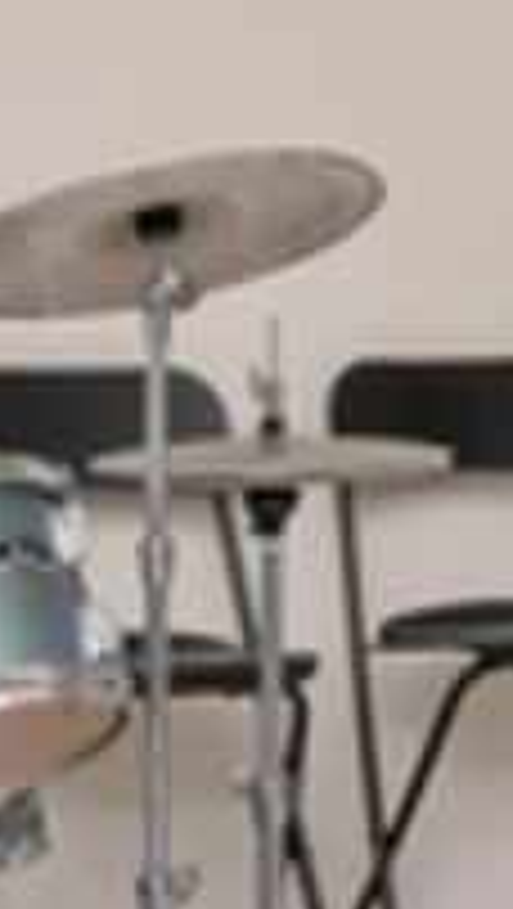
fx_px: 2637
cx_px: 675
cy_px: 256
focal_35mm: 109
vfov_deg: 19.5
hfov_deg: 10.8
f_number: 13
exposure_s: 1/200
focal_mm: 11
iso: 1000
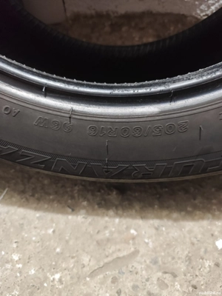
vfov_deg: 73.9
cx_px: 111
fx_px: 197
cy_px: 148
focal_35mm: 23
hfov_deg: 58.9
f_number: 1.65
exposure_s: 1/14.3
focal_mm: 6.19
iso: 2000
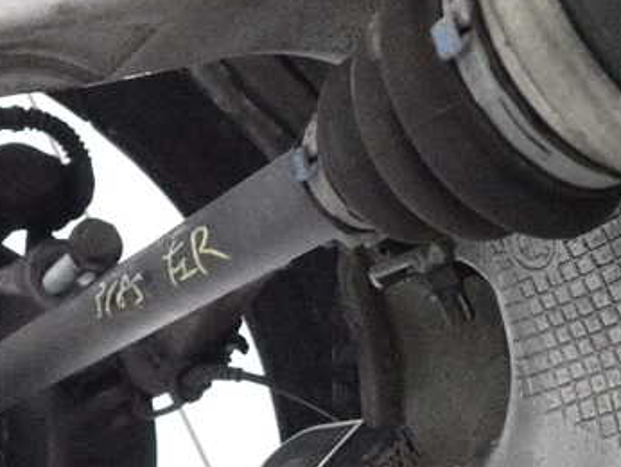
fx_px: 934
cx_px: 325
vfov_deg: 27.9
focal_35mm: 52
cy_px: 169
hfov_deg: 36.8
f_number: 2.3
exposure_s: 1/125
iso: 6400
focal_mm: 5.4
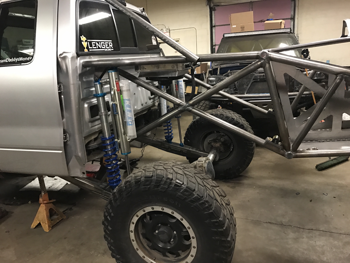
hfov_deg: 63.4
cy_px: 132
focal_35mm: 28
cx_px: 175
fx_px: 283
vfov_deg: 49.7
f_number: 1.8
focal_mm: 3.99
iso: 100
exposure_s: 1/11
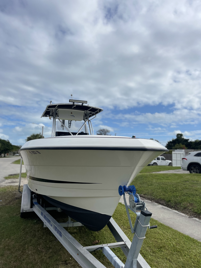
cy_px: 134
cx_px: 100
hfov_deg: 53.1
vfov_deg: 67.3
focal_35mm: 26
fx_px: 201
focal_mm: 5.1
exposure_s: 1/10989
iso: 50
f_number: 1.6
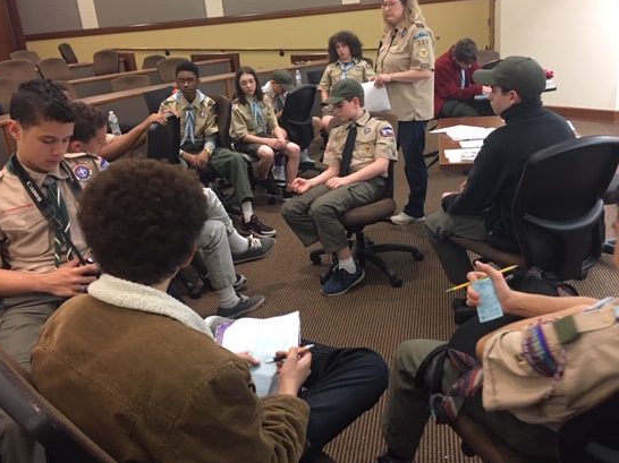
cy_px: 225
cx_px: 329
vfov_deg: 41.8
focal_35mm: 34
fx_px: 608
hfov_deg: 53.9
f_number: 2.2
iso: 80
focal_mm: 4.15
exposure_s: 1/10
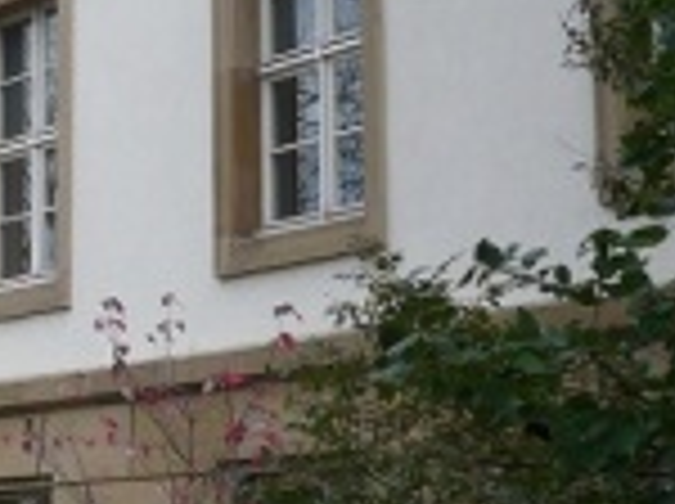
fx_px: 2278
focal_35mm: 117
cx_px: -198
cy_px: 209
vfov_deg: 12.6
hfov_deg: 16.0
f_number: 2.8
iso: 100
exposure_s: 1/250
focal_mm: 5.8
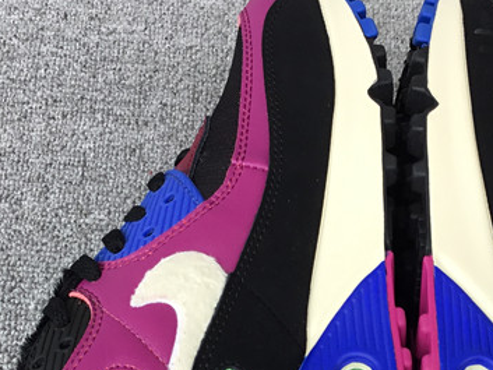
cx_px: 345
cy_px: 369
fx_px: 1125
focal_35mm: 79
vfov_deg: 18.2
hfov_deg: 24.5
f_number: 2.4
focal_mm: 3.3
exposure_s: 1/100
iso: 25
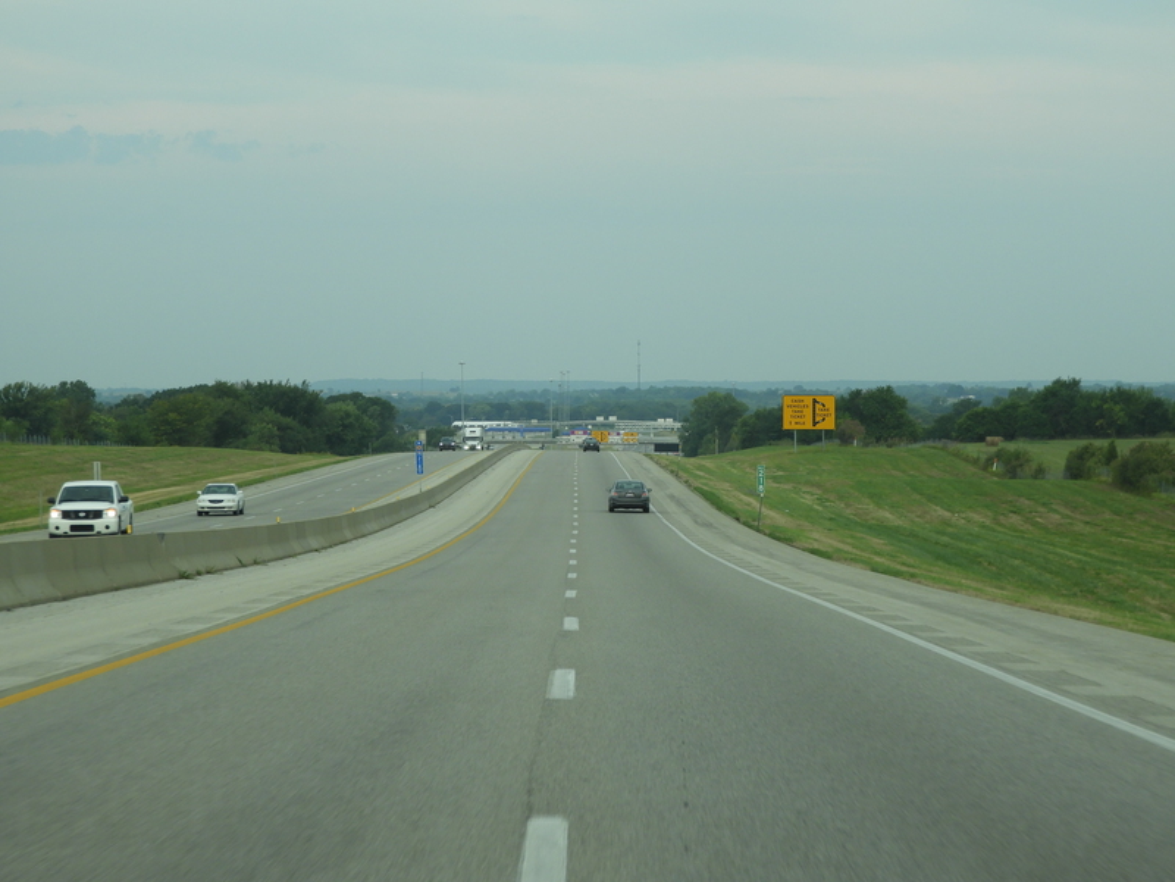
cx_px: 588
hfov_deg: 17.1
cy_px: 441
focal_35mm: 115
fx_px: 3904
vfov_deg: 12.9
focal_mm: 20.6
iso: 100
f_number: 5
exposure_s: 1/125
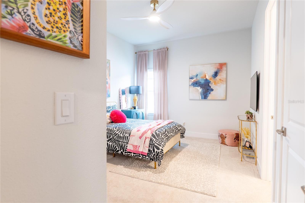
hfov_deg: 86.9
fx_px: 161
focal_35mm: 19
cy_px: 102
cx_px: 152
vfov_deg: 64.5
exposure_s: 1/80
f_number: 4.5
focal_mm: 19
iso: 800
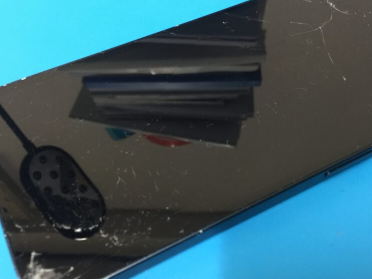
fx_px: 430
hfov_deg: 46.4
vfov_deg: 36.0
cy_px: 147
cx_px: 229
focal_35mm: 40
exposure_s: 1/15
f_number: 2.2
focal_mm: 4.15
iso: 100
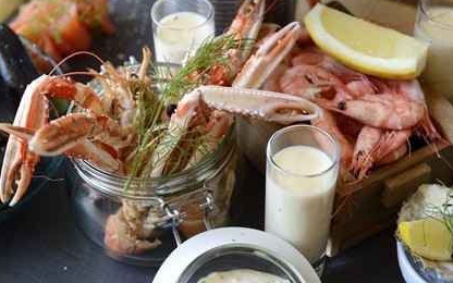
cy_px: 139
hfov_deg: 28.6
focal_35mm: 72
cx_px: 225
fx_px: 889
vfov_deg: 18.1
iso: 800
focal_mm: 70
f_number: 6.3
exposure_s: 1/60
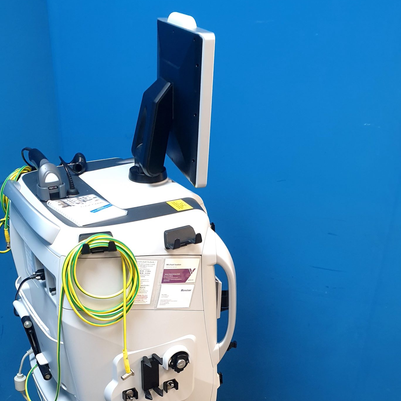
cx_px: 155
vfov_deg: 37.4
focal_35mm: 43
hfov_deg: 39.0
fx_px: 564
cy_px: 334
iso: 320
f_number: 2.4
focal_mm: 4.3
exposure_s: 1/33
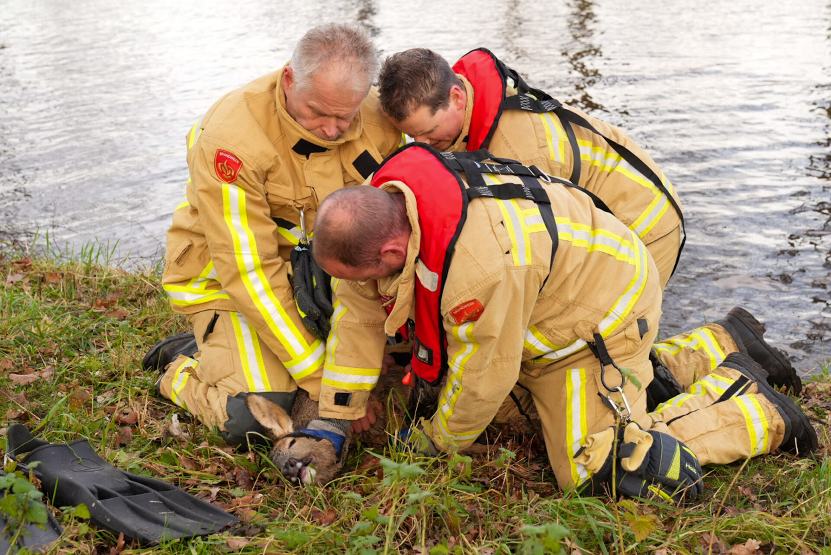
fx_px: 1109
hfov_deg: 41.1
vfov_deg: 28.1
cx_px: 416
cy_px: 278
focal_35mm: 48
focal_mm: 48
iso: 1250
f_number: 5.6
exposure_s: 1/250
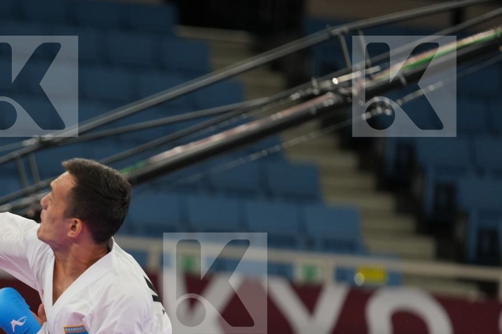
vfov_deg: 3.4
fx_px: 5577
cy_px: 283
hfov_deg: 5.1
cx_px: 26
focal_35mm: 400
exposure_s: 1/1000
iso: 640
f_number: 2.8
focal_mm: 200
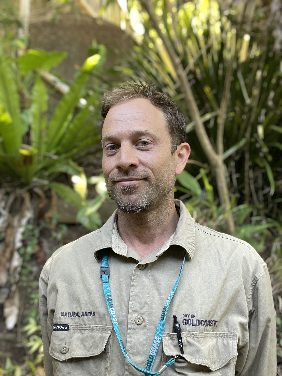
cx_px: 141
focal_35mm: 30
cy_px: 188
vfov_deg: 60.0
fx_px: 326
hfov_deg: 46.8
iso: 125
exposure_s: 1/60
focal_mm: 2.71
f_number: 2.2
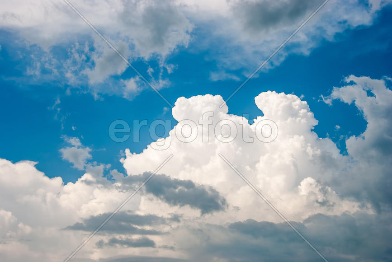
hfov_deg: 37.8
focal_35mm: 52
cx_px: 196
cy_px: 131
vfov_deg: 25.8
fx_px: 572
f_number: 9
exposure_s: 1/320
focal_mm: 35
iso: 100
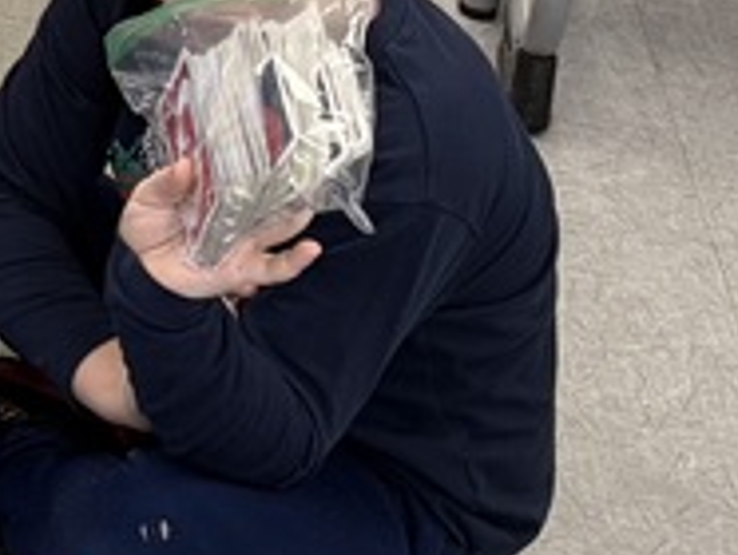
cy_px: -531
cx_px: -734
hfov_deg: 13.0
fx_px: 2818
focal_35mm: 132
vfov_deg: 10.4
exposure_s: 1/60
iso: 200
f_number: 1.78
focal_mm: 6.76
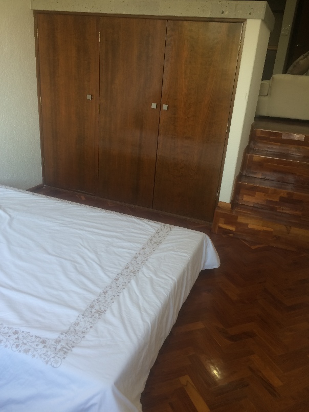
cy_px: 206
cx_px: 154
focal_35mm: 29
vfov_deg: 61.7
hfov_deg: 48.2
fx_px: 345
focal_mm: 4.15
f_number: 2.2
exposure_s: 1/30
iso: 40
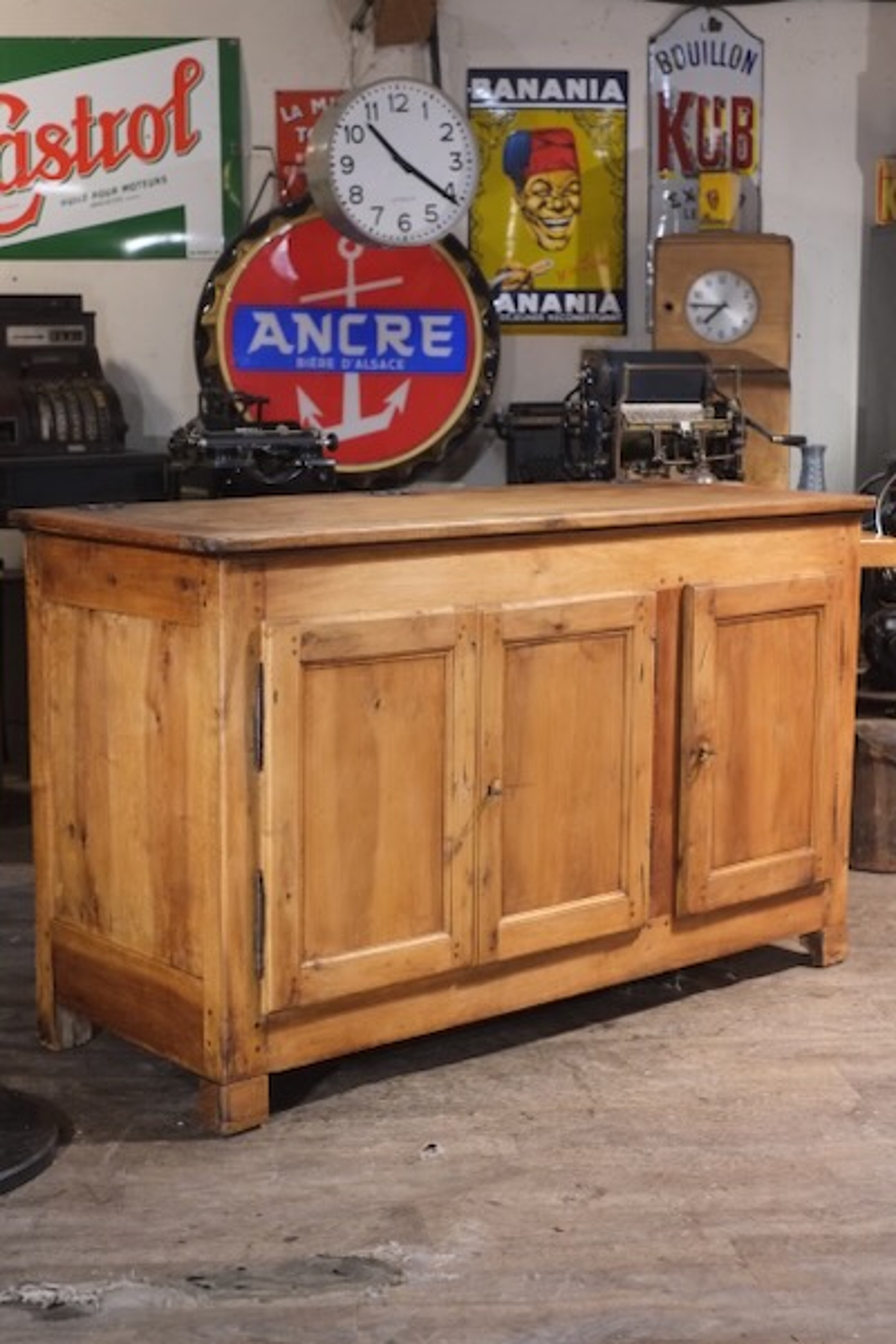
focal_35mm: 53
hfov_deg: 25.5
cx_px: 448
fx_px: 1979
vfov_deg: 37.5
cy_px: 672
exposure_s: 1/125
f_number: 4
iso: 3200
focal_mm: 35
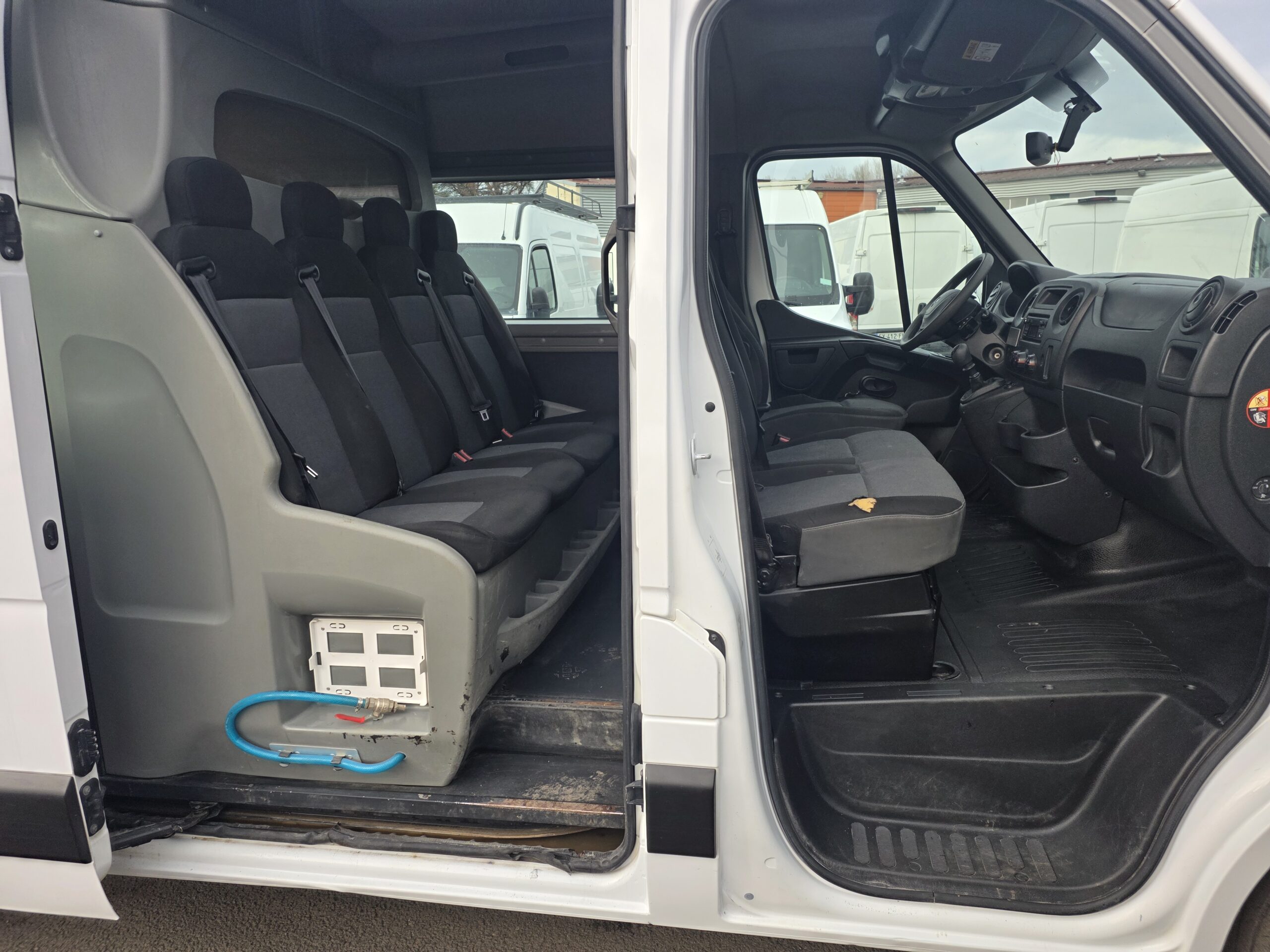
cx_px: 635
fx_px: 844
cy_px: 476
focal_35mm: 23
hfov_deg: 73.9
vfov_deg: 58.9
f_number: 1.7
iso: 40
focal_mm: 6.25
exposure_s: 1/359
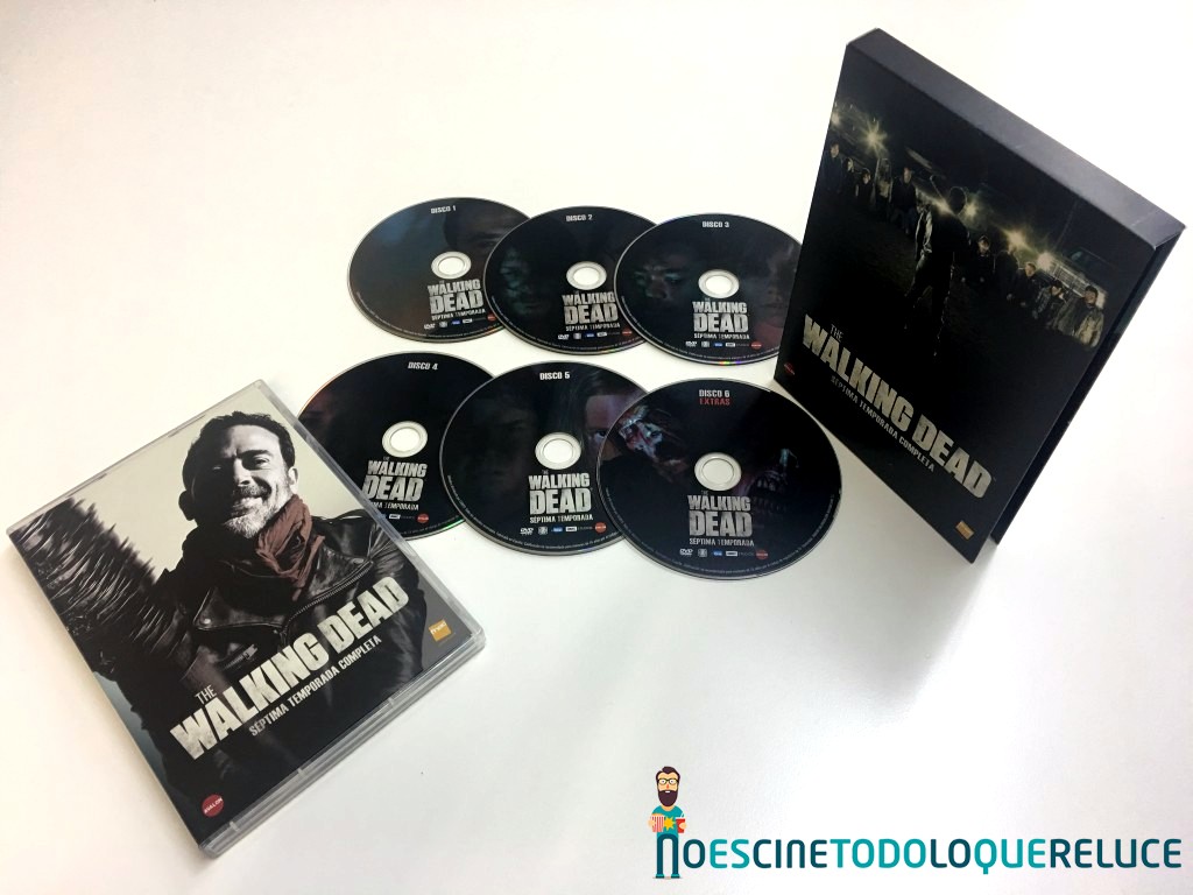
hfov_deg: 61.7
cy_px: 448
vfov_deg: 48.2
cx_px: 596
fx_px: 999
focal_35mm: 29
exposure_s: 1/17
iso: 40
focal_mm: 4.15
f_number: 2.2
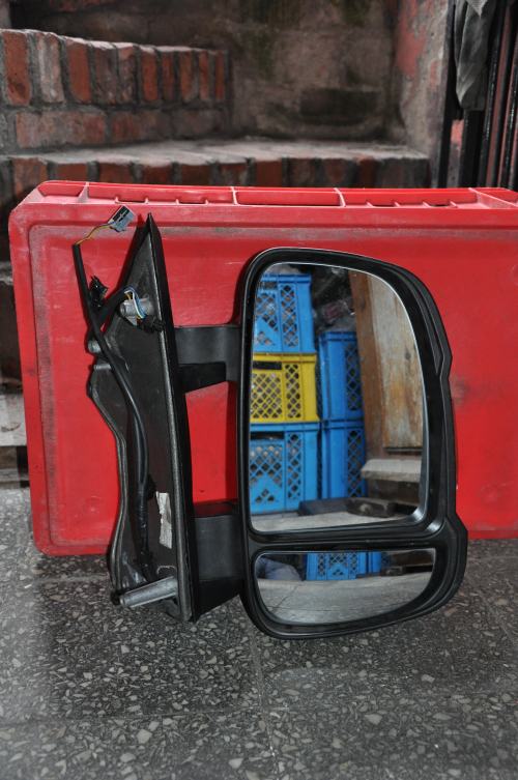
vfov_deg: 49.6
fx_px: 844
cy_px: 390
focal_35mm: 39
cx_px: 259
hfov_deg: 34.1
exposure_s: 1/60
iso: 800
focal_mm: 26
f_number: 4
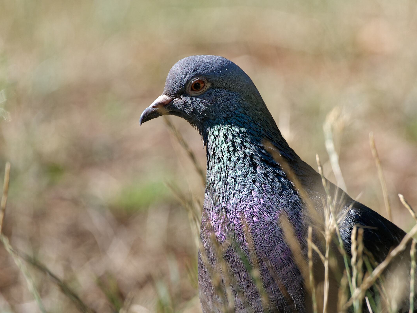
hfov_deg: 3.9
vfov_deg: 3.0
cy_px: 157
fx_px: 6047
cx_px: 224
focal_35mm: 502
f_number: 7.1
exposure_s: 1/1000
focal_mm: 300
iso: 1250
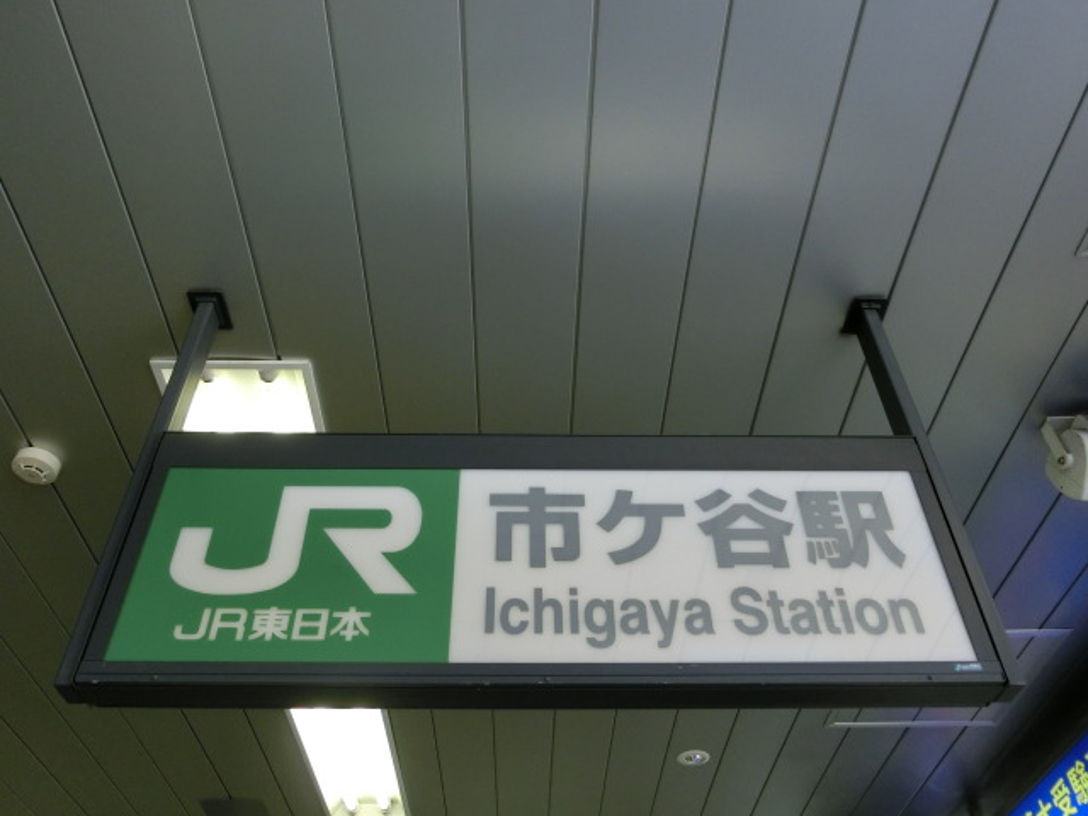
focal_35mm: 29
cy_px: 408
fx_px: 911
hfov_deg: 61.7
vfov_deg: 48.2
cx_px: 544
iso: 250
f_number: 3.7
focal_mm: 5.2
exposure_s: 1/125
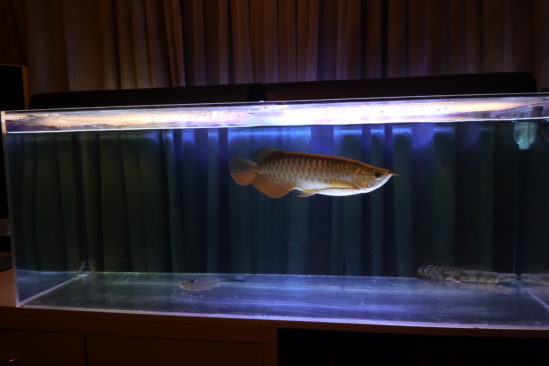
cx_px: 283
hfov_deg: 67.4
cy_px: 195
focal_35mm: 27
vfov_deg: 47.9
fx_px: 412
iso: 125
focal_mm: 4.4
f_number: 2.8
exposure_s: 1/30
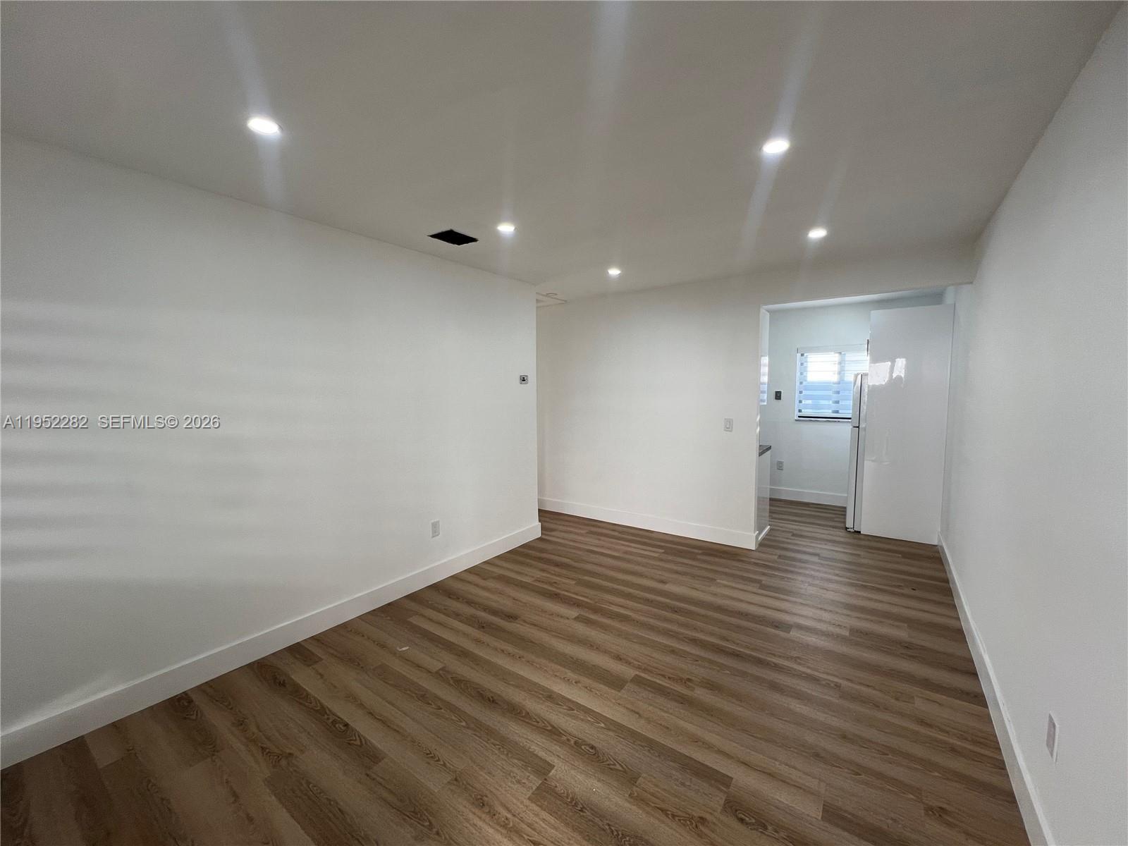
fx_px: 424
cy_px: 423
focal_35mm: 13
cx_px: 564
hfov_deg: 106.2
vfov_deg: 89.9
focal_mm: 1.57
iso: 64
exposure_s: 1/120
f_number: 1.8
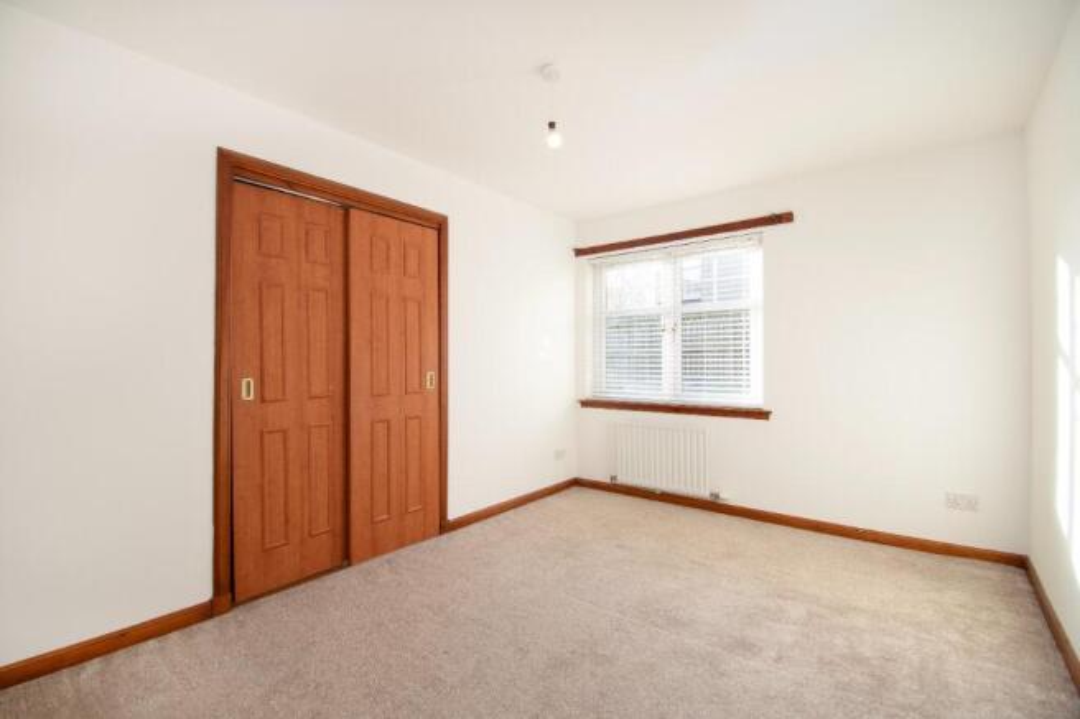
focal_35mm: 15
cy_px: 360
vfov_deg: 77.3
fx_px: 450
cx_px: 540
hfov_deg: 100.4
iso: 160
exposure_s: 1/15
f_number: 8
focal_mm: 10
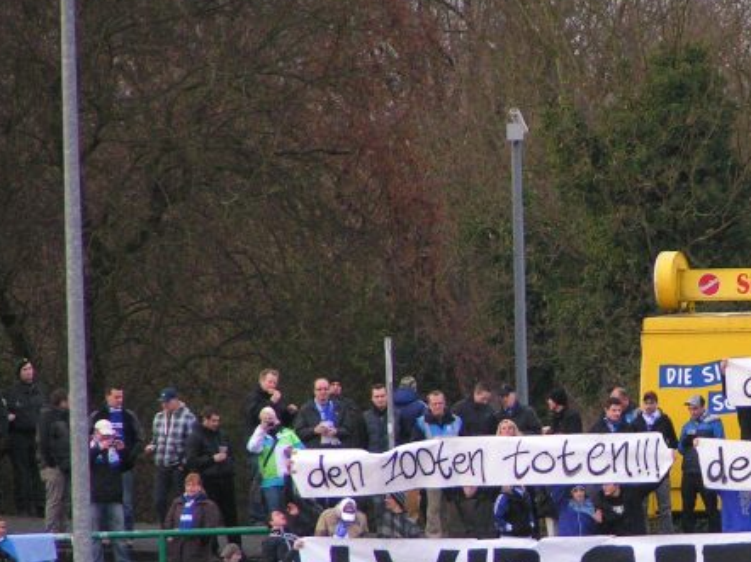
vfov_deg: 2.2
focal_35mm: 688
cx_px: 668
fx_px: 14918
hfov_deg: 2.9
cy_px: 430
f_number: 3.5
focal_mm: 58
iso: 200
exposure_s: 1/250
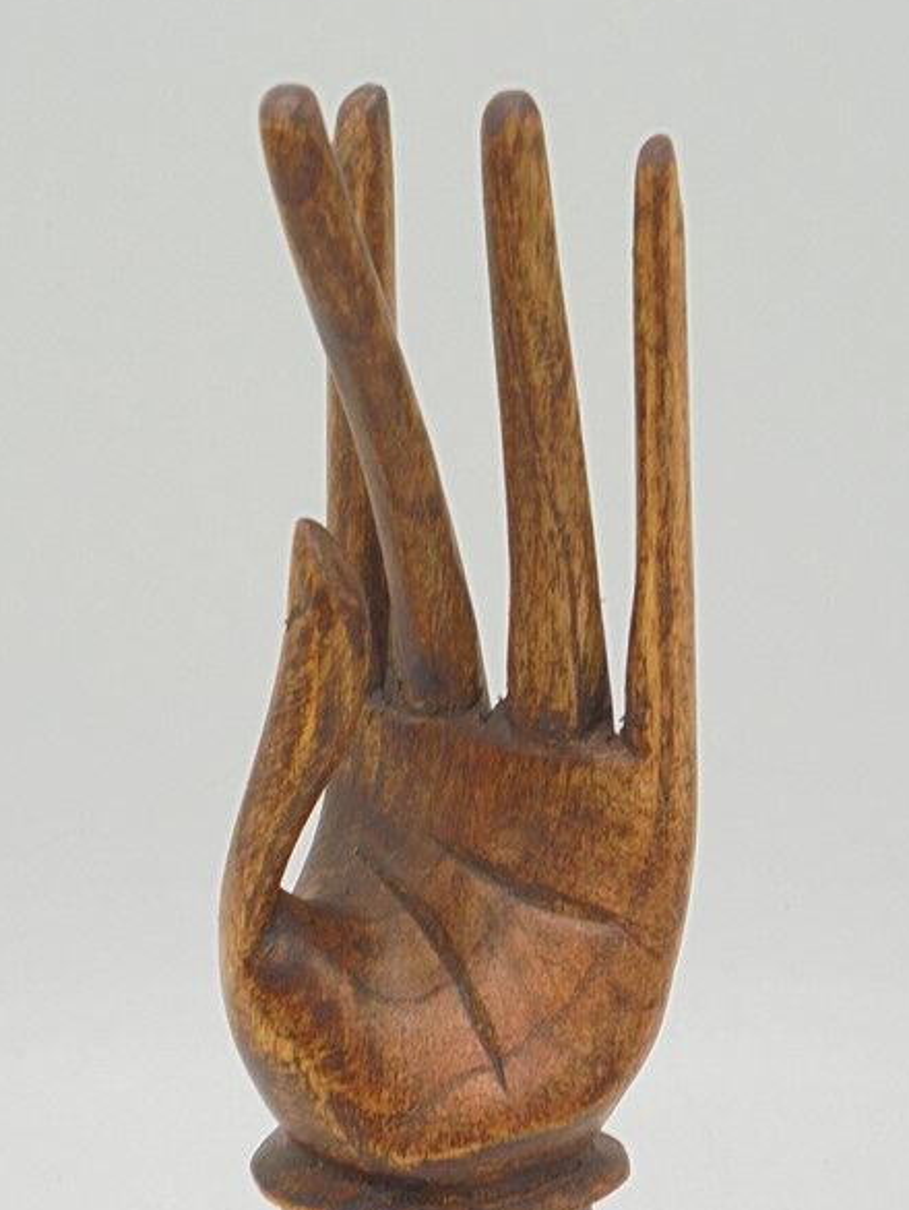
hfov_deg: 22.3
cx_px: 460
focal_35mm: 66
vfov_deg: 29.0
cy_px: 865
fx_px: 2309
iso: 320
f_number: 4.5
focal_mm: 7.8
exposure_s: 1/30
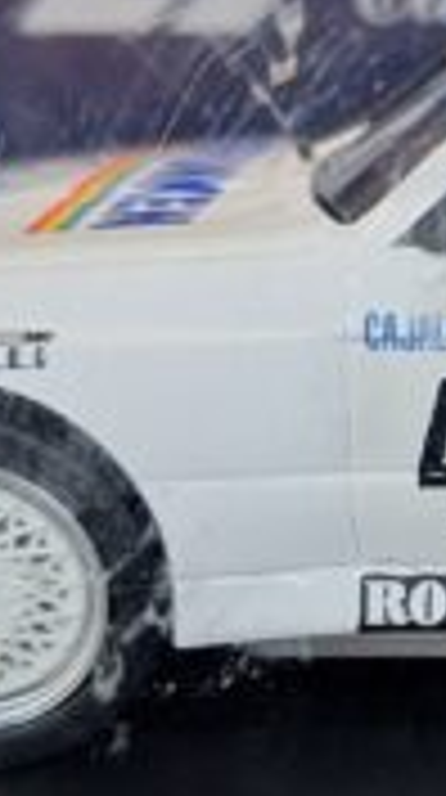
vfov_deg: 21.0
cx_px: 766
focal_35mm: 102
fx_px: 2154
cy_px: 436
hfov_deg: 11.1
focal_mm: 5.54
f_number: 1.8
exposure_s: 1/50
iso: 200
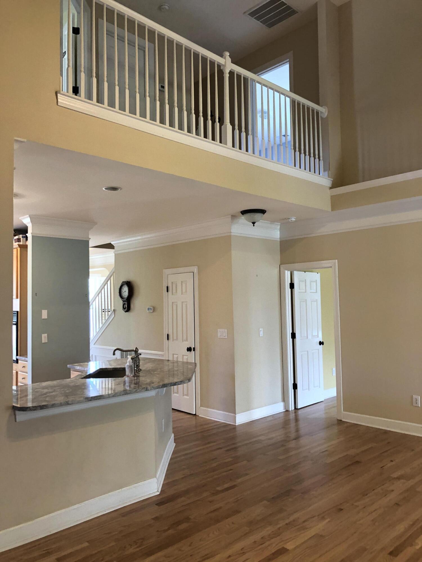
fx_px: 455
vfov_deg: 63.4
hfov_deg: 49.7
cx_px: 211
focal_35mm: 28
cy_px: 281
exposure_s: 1/60
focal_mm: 3.99
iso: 200
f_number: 1.8
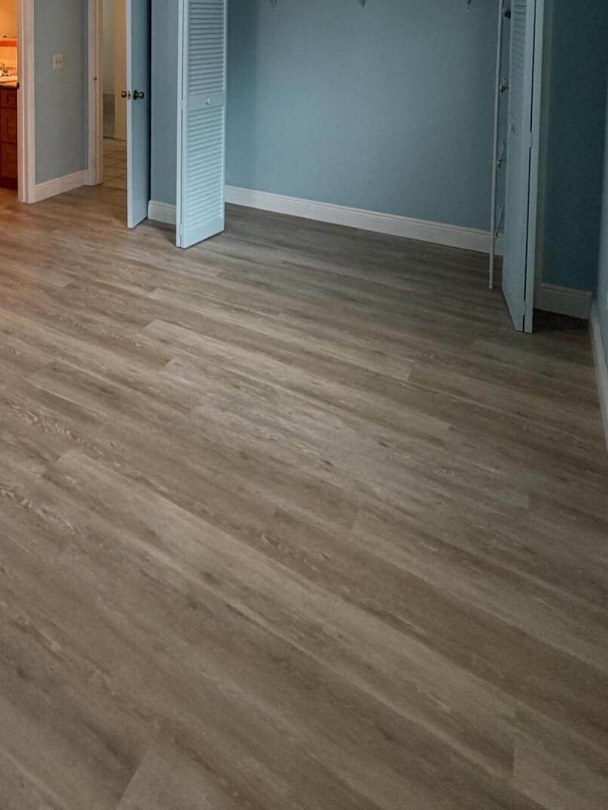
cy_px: 60
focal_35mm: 26
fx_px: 609
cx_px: 102
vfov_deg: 56.6
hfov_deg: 49.2
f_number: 2.2
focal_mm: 2.22
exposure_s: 1/60
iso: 200
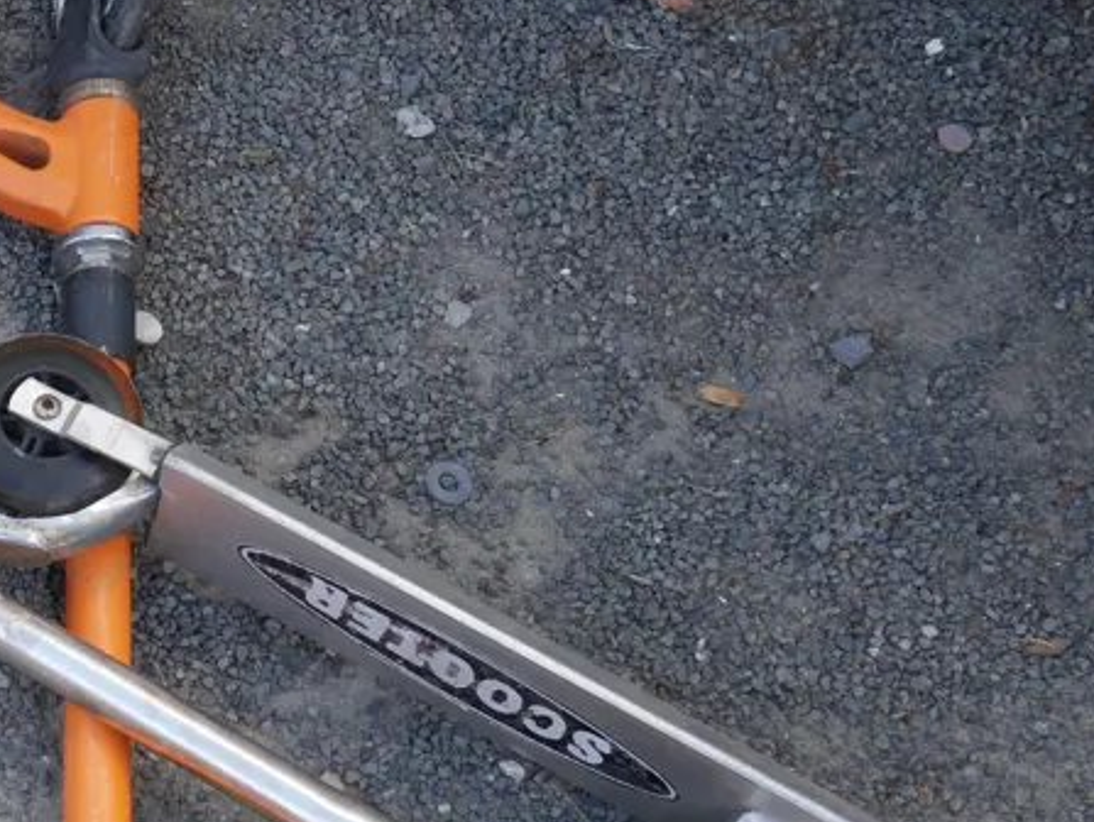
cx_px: -91
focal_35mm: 87
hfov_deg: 21.4
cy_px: 667
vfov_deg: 16.9
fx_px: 2752
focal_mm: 19
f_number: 5
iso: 200
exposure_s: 1/125
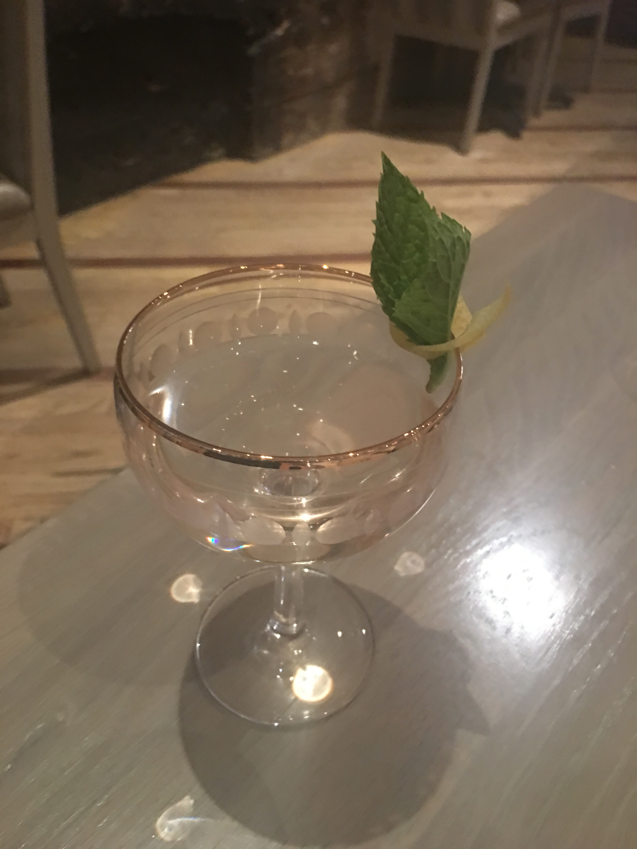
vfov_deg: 61.7
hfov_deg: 48.2
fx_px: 712
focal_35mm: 29
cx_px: 318
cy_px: 424
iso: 80
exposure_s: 1/4
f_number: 2.2
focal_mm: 4.15
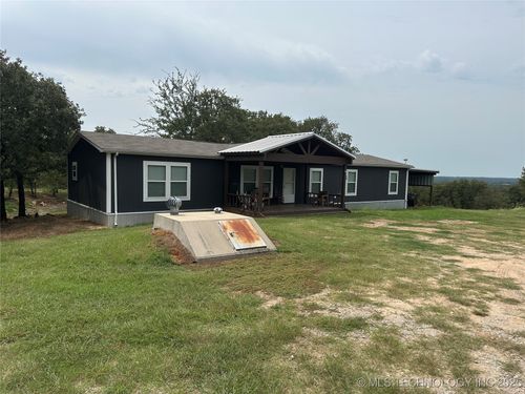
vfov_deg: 56.8
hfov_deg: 71.6
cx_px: 262
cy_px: 197
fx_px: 364
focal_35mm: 24
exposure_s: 1/6623
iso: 80
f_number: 1.78
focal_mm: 6.86
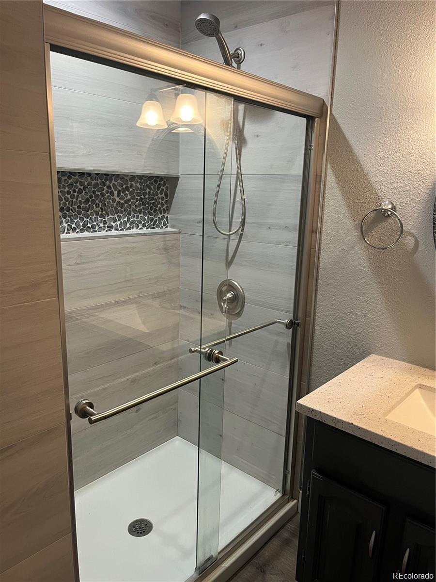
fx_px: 437
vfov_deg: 67.3
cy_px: 291
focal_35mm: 26
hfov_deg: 53.1
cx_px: 218
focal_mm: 5.1
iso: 125
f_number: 1.6
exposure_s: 1/60
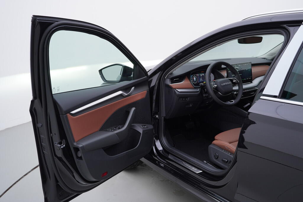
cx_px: 152
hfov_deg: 53.1
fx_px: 303
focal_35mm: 36
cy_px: 101
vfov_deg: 36.9
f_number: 4
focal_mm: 24
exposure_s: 1/60
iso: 125
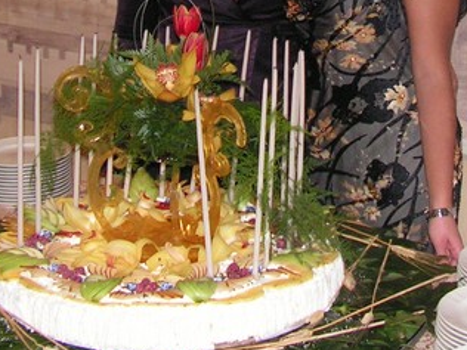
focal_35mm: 91
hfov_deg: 21.5
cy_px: -86
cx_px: 288
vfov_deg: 15.6
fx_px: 1228
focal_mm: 6
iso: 200
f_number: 3.2
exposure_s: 1/40
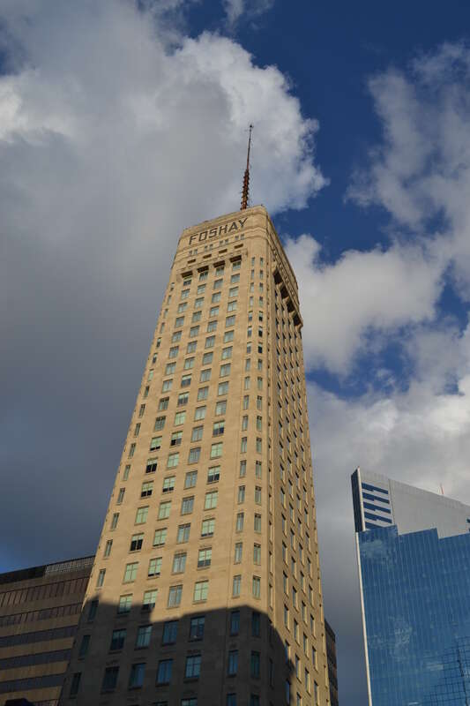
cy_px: 353
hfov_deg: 36.9
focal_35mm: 36
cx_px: 235
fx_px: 705
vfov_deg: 53.1
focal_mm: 24
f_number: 9
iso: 100
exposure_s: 1/320
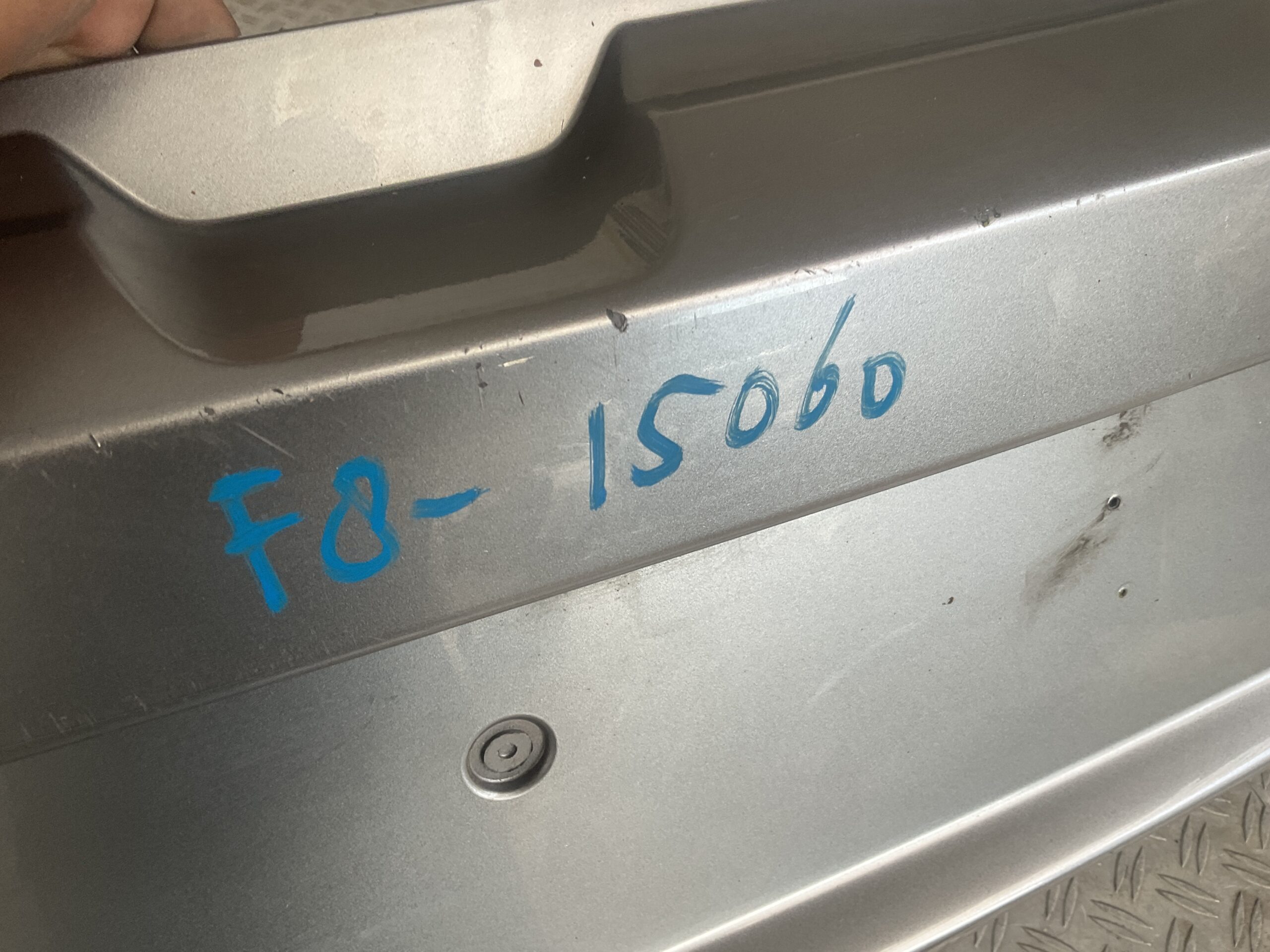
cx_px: 635
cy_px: 476
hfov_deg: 61.7
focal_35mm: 29
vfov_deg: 48.2
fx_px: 1064
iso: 40
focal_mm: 3
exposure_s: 1/100
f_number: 1.8
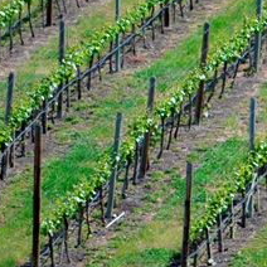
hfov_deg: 2.4
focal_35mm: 733
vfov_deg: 2.4
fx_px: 6397
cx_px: 207
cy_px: 94
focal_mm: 190
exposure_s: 1/500
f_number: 5.6
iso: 160
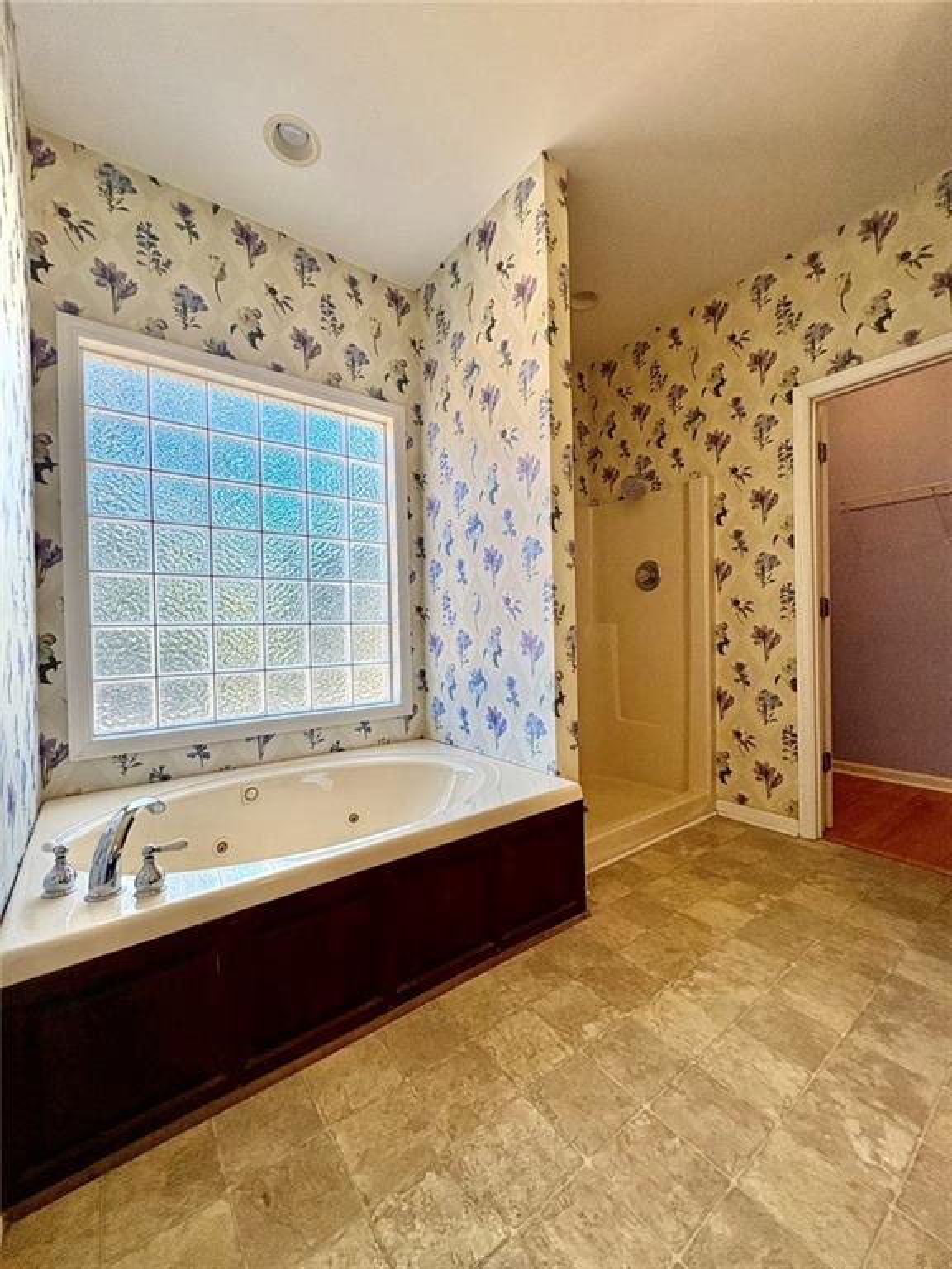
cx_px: 476
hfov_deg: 85.7
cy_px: 634
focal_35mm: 14
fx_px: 513
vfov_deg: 102.1
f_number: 2.2
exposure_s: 1/120
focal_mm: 2.22
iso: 250
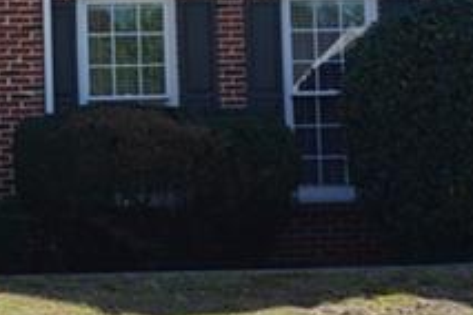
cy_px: -109
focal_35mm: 180
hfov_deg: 11.4
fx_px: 2370
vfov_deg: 7.5
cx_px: 151
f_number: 10
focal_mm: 25
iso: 100
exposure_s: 1/100
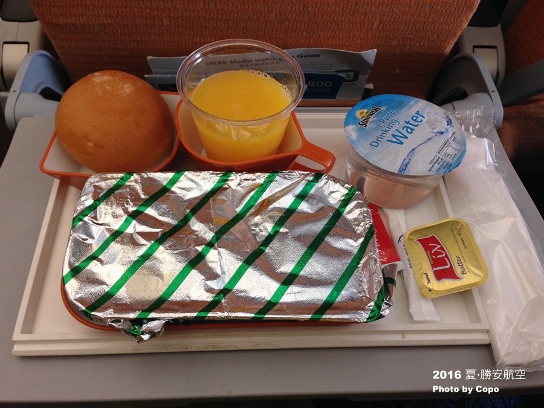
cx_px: 272
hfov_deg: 55.4
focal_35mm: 33
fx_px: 519
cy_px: 204
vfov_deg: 42.9
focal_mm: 4.12
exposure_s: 1/20
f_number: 2.4
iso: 125
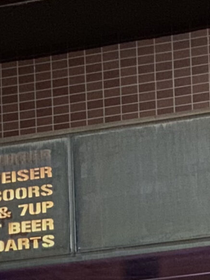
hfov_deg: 12.8
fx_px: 931
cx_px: 150
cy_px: 460
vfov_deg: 15.4
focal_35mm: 115
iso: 500
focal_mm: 4.25
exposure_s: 1/13
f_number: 1.8
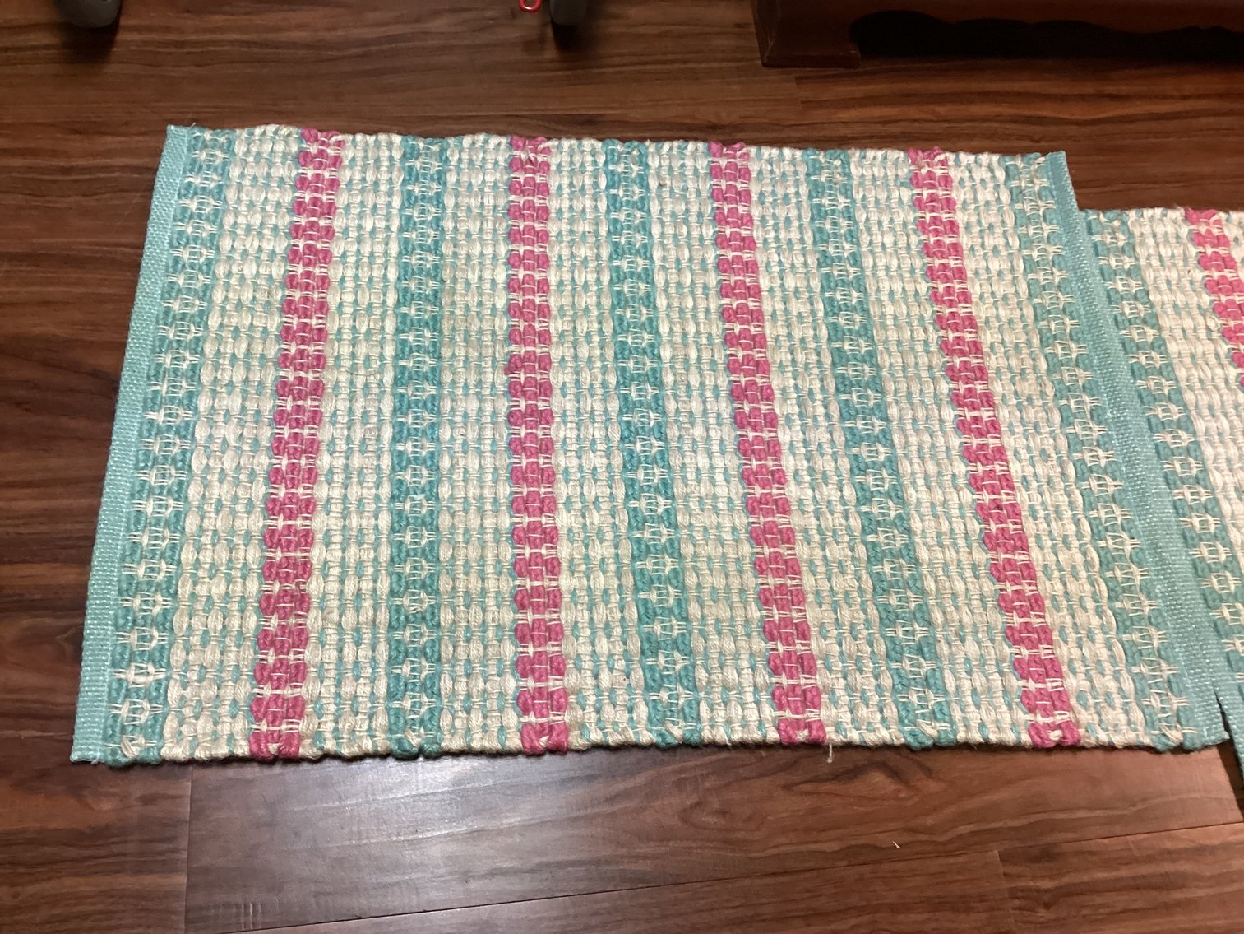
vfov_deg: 45.4
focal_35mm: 31
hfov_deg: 58.3
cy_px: 467
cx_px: 622
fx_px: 1114
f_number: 2.4
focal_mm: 3.3
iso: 200
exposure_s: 1/50
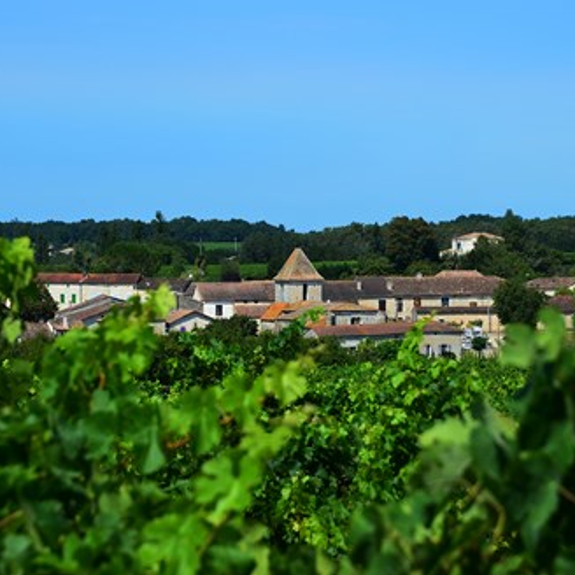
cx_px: 342
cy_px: 288
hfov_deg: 10.6
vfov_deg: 10.6
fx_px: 3094
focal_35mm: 165
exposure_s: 1/320
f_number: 10
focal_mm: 85
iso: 200
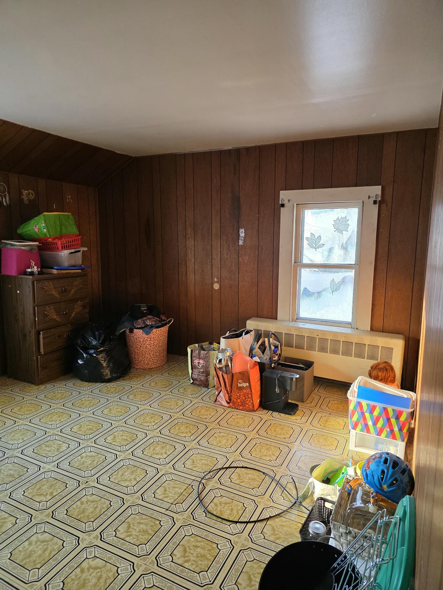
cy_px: 295
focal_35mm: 23
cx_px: 222
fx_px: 392
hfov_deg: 58.9
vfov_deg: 73.9
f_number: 1.7
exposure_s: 1/120
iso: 160
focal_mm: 6.3
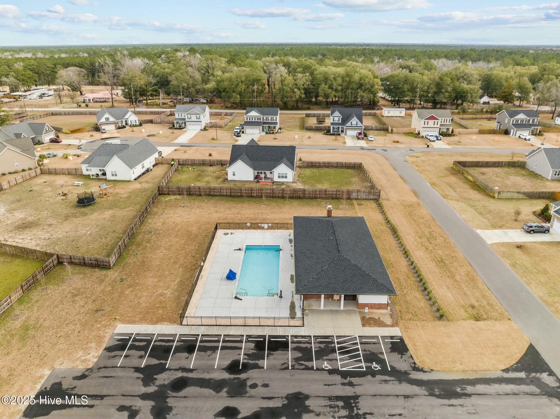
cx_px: 280
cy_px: 210
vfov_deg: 56.8
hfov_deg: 71.6
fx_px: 388
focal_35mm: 24
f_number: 3.5
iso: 100
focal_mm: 12.29
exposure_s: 1/500
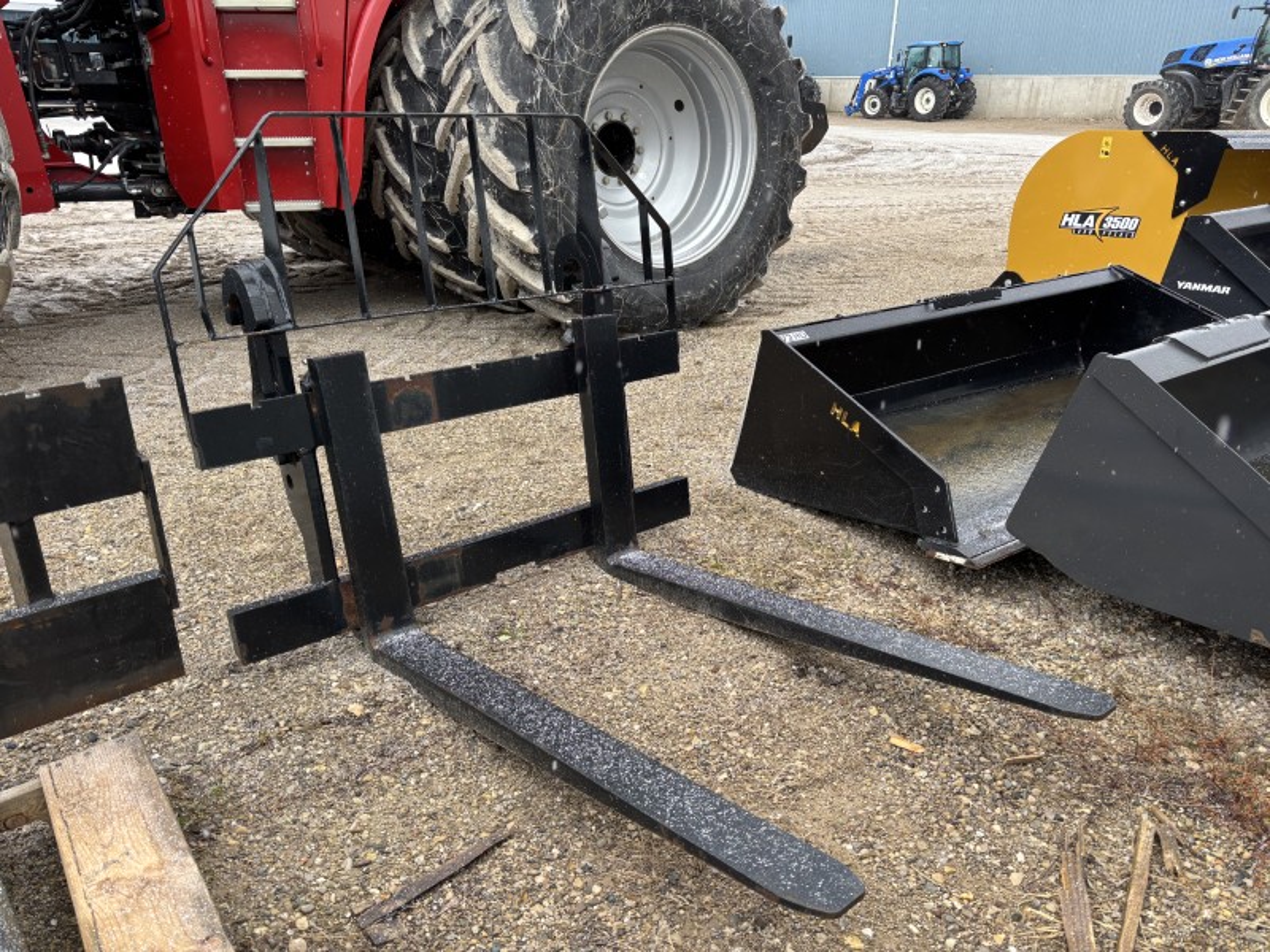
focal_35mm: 26
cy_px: 476
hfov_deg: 67.3
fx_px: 954
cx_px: 635
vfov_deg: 53.1
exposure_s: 1/121
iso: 40
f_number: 1.6
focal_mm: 5.96
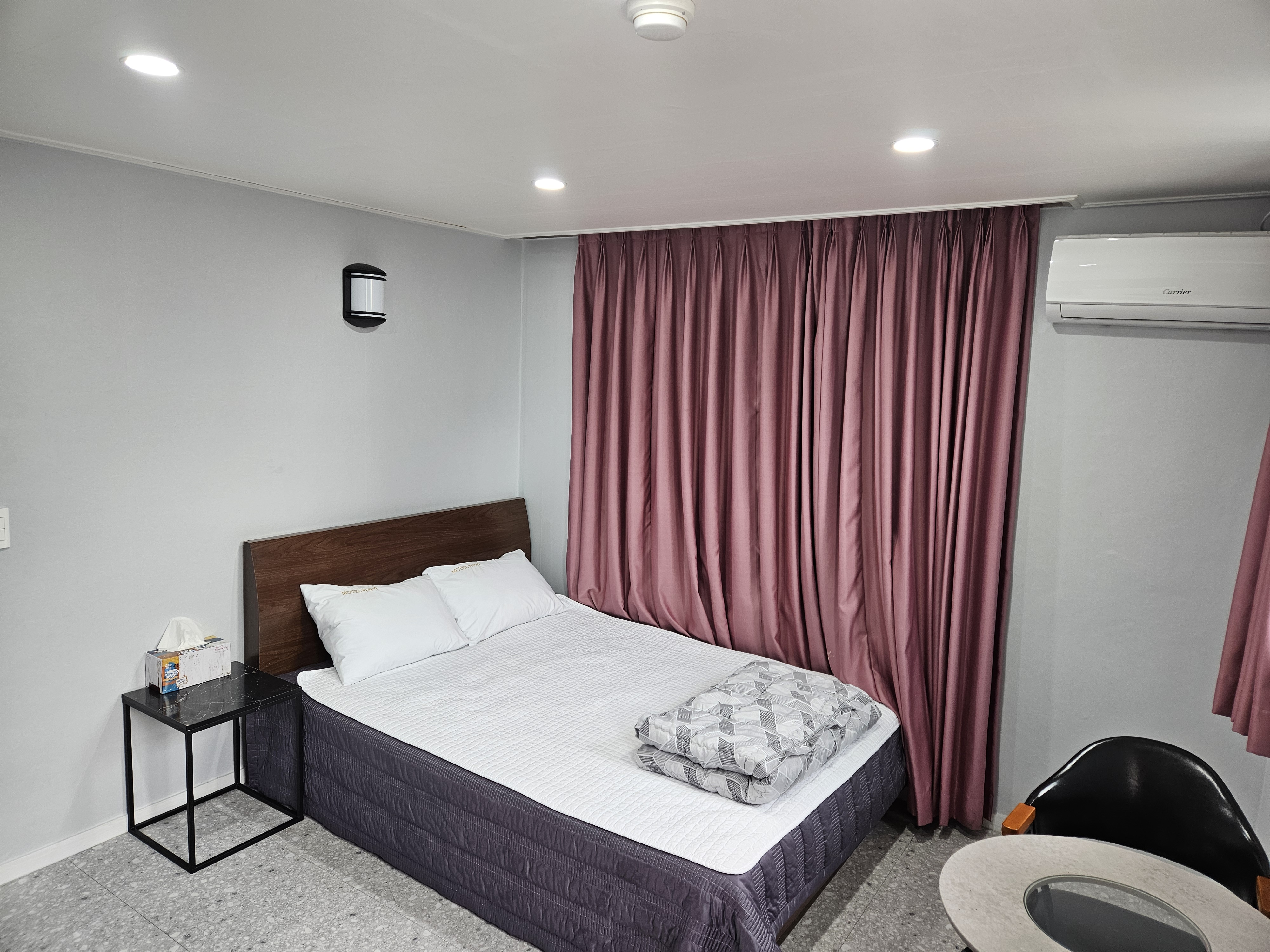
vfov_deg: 58.9
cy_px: 476
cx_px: 635
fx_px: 844
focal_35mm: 23
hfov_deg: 73.9
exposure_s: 1/120
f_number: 1.8
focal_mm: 5.4
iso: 160
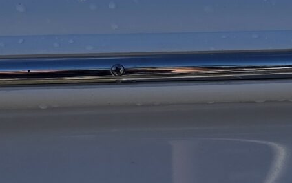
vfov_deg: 9.5
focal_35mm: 138
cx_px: 213
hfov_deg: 15.1
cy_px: 147
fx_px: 1099
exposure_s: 1/7944
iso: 64
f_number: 1.7
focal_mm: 6.3
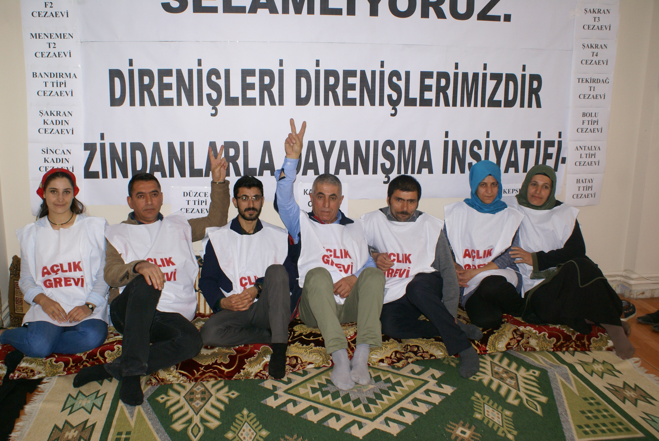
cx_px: 330
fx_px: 550
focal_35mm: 30
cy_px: 220
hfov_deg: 61.9
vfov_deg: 43.7
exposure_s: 1/60
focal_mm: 20
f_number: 5.6
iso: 400
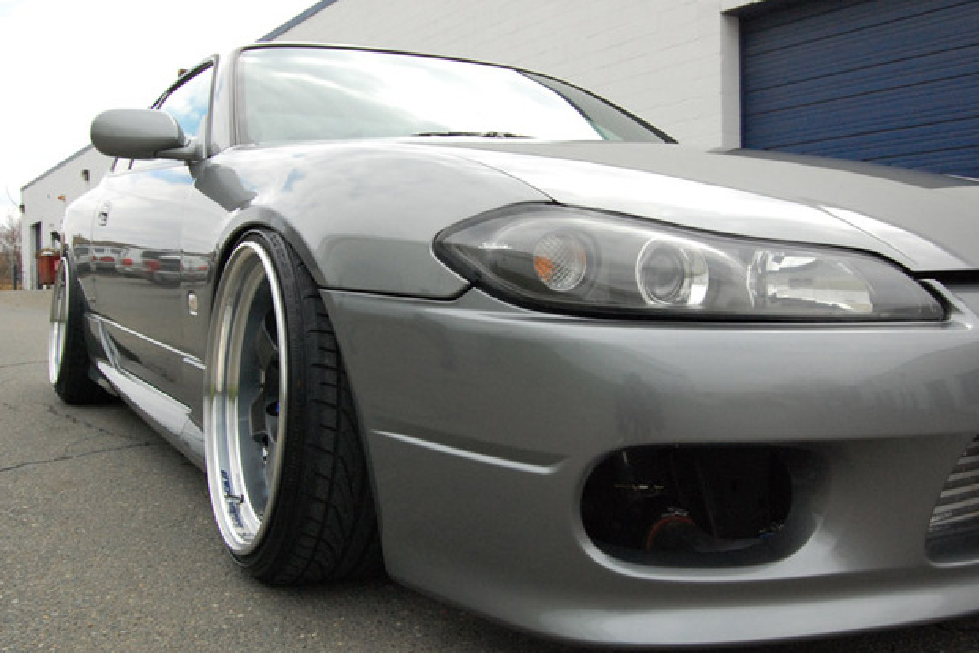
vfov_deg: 37.3
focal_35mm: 36
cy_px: 322
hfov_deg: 53.8
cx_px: 500
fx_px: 966
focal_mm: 23
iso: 1600
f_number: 11
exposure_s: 1/800
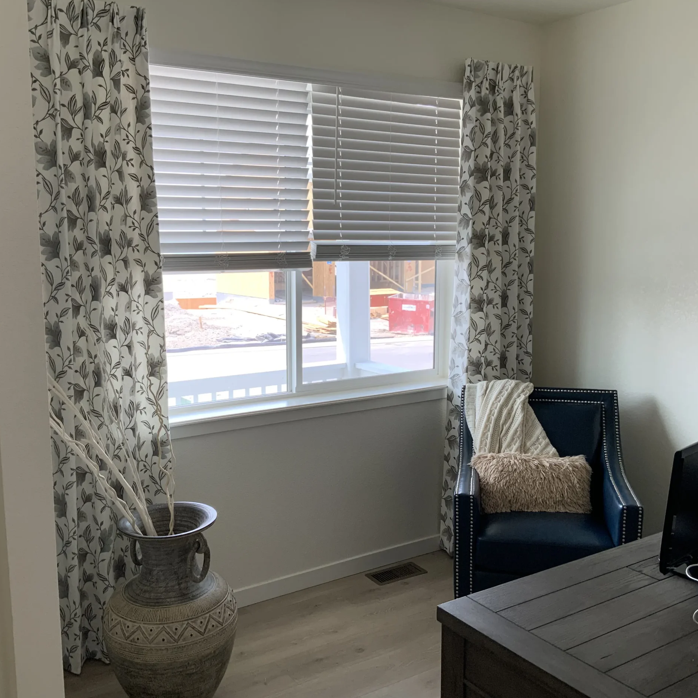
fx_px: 798
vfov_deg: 47.2
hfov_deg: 47.2
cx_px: 338
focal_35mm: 35
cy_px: 344
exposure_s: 1/120
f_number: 1.8
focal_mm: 3
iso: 32
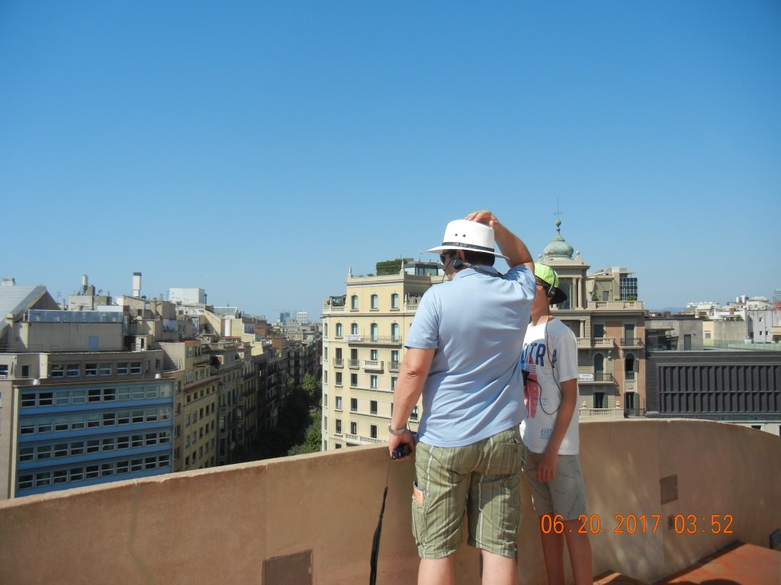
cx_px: 390
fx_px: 677
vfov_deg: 46.8
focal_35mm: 30
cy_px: 292
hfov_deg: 60.0
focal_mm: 5.4
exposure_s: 1/483
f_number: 7
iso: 160
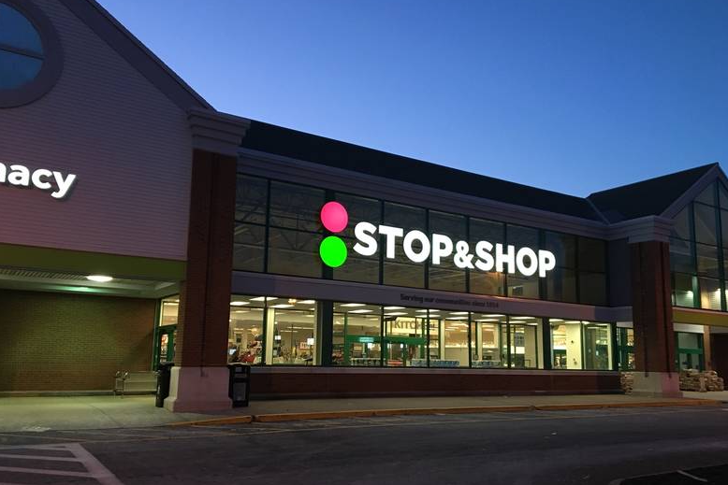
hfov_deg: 60.3
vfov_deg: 42.3
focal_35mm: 31
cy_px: 268
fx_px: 627
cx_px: 371
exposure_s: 1/30
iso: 125
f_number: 2.2
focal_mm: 4.15
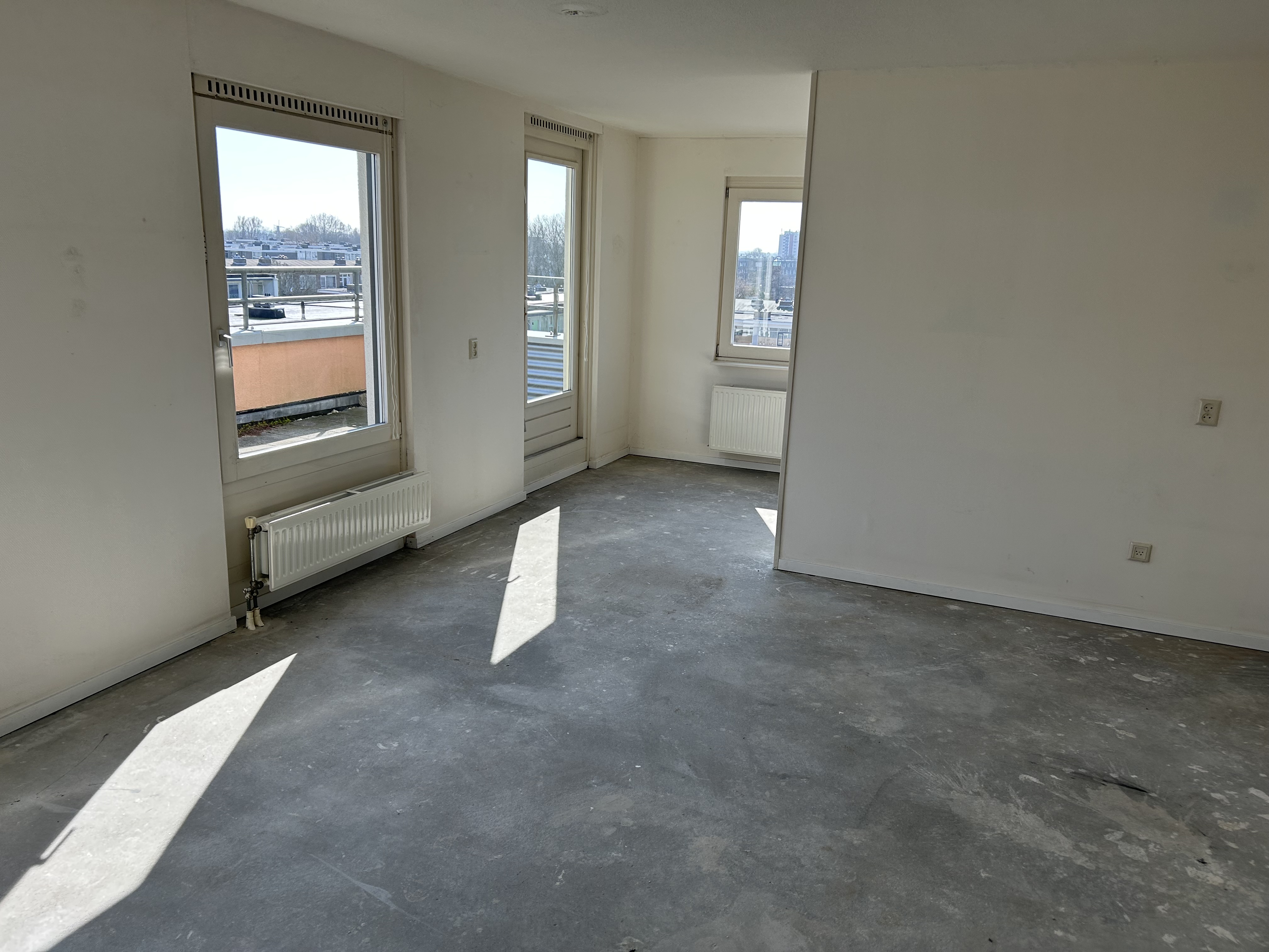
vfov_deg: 53.1
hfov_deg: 67.3
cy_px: 476
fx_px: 953
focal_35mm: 26
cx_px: 634
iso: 50
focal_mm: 5.7
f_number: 1.5
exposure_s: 1/880
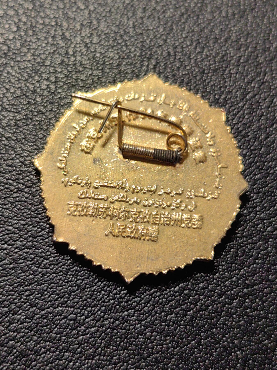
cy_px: 185
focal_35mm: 57
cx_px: 138
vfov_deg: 33.8
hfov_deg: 25.7
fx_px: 608
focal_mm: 5.75
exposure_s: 1/164
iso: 50
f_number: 1.4
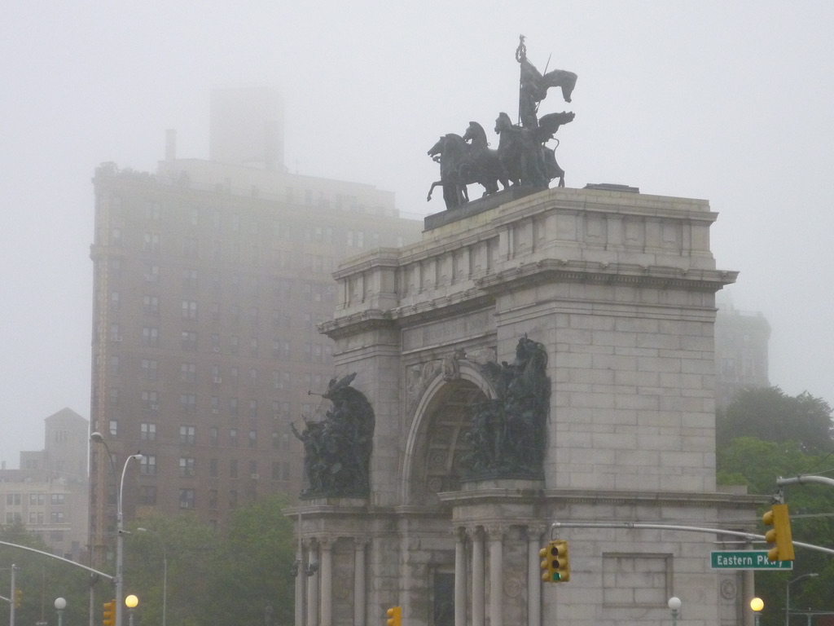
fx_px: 2361
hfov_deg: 20.0
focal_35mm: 98
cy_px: 313
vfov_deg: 15.1
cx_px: 417
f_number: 5.6
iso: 400
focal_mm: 14.2
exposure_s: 1/60
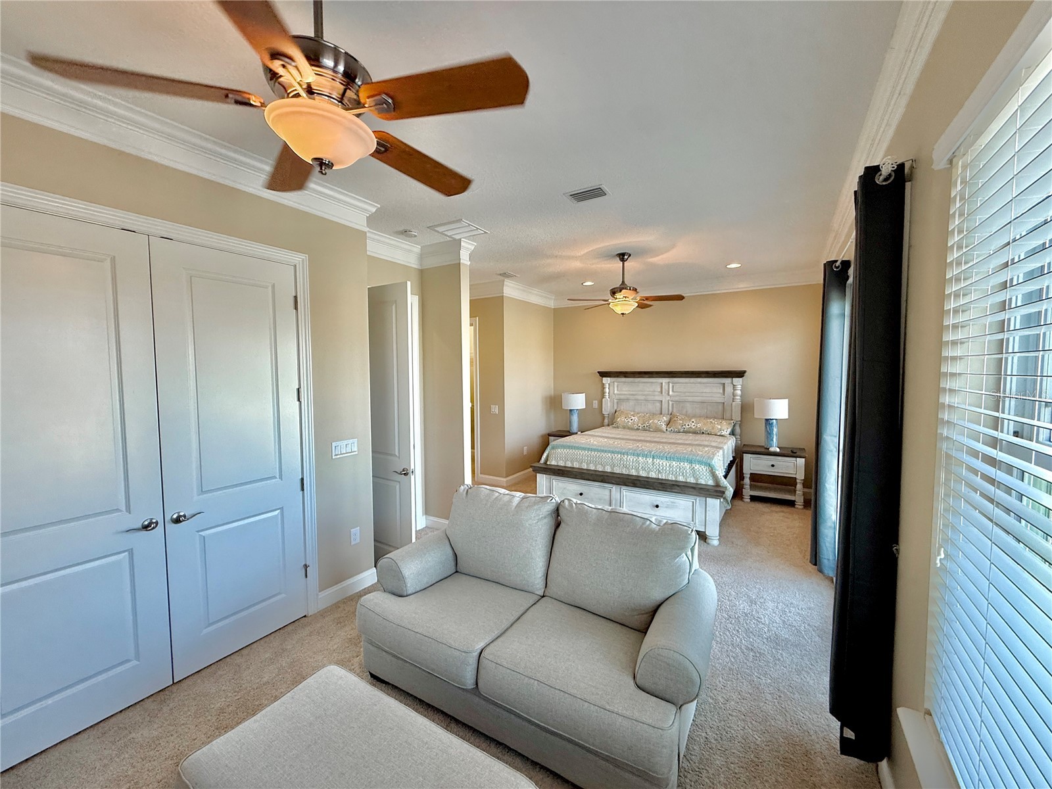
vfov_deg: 85.7
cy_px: 394
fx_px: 425
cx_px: 526
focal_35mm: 14
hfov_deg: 102.1
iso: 125
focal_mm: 2.22
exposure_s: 1/120
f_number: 2.2
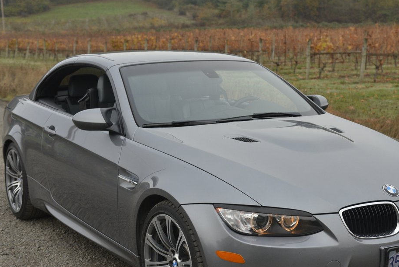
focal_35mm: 63
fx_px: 698
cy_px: 164
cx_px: 236
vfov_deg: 21.5
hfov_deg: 31.8
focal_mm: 48
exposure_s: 1/1600
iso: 2000
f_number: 6.3
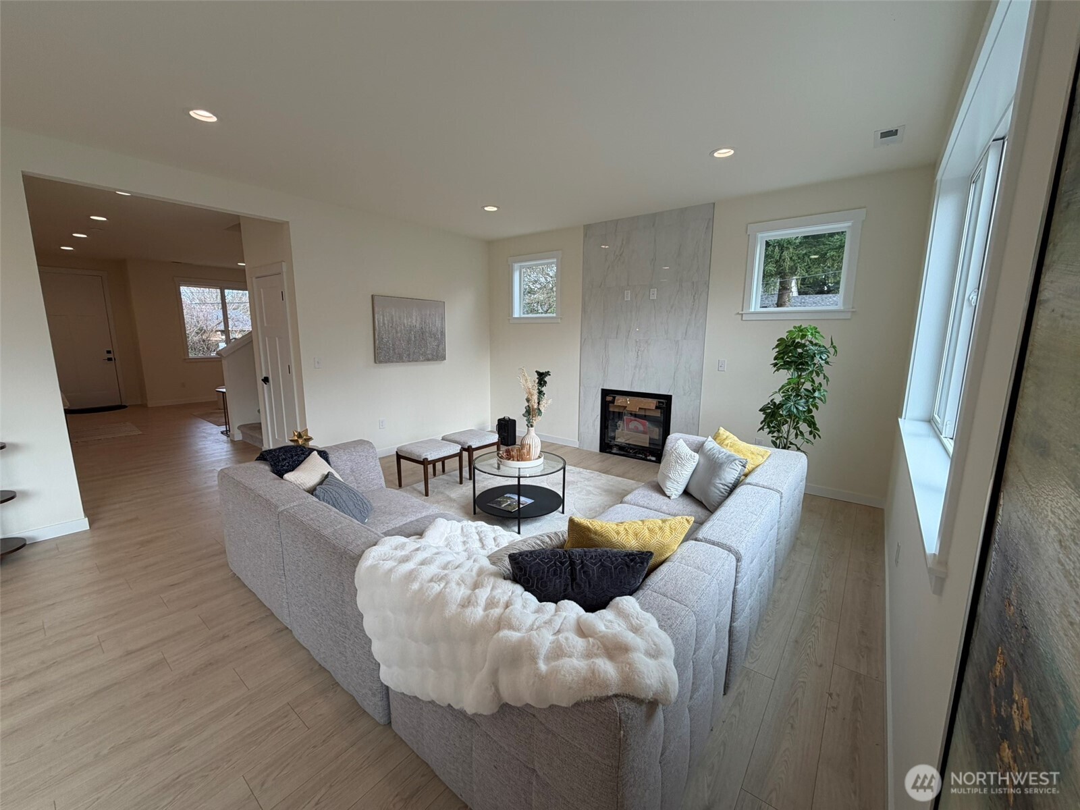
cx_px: 540
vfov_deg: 85.7
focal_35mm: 14
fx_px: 437
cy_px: 405
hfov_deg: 102.1
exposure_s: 1/120
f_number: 2.2
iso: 50
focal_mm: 2.22
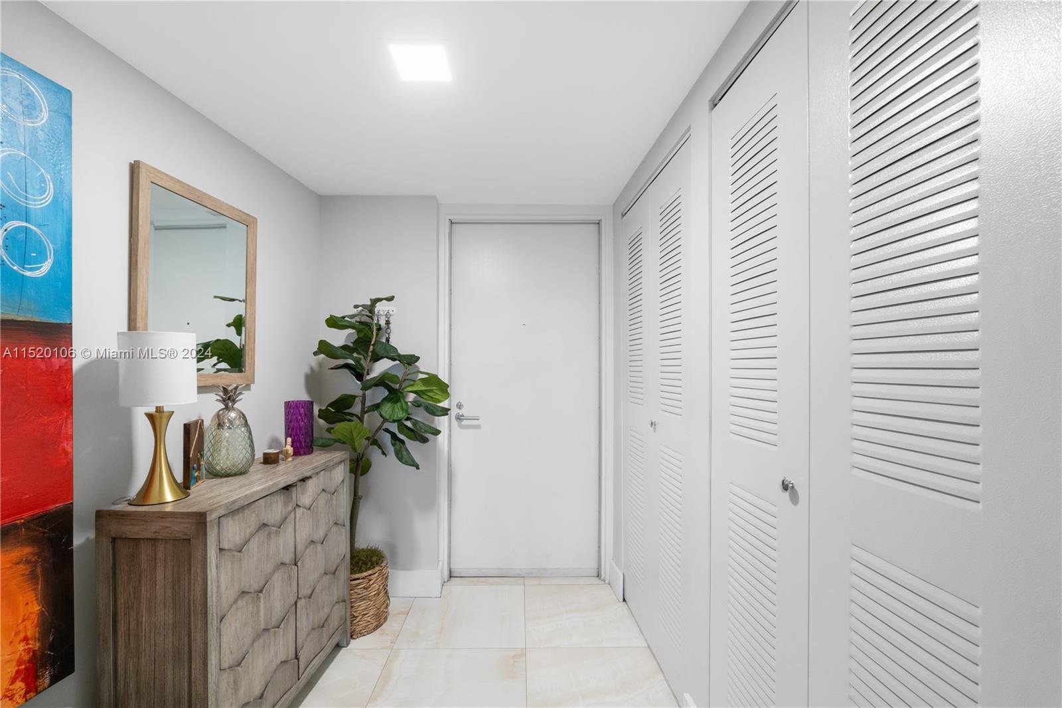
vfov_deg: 77.3
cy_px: 354
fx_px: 442
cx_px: 531
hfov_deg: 100.4
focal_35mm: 15
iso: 250
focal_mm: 10
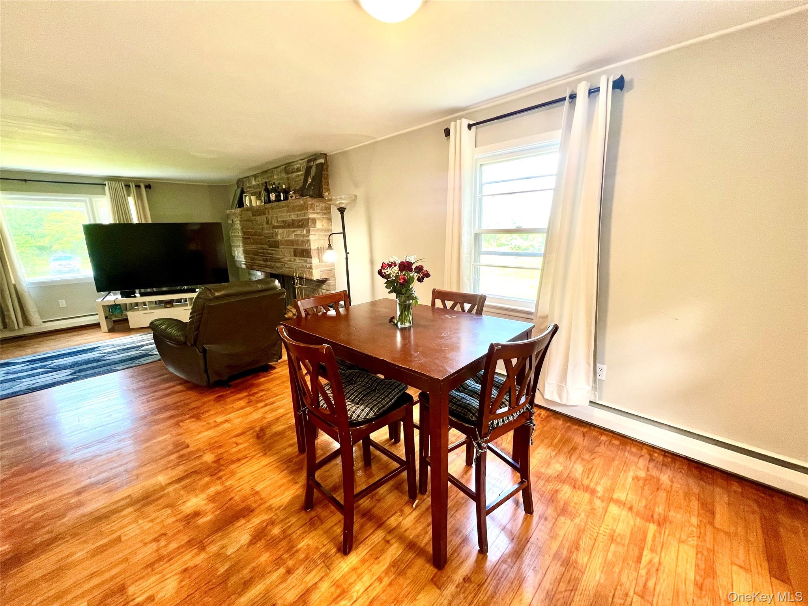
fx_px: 303
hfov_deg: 106.2
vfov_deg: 89.9
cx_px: 404
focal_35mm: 13
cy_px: 303
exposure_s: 1/60
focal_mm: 1.57
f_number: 1.8
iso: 125
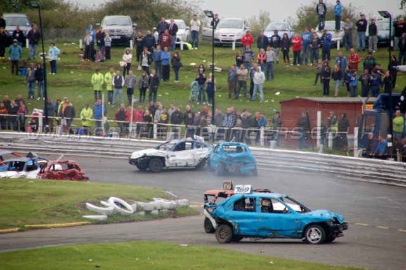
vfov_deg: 4.6
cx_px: 203
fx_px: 3381
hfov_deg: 6.9
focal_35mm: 300
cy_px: 135
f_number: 6.3
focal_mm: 200
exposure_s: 1/400
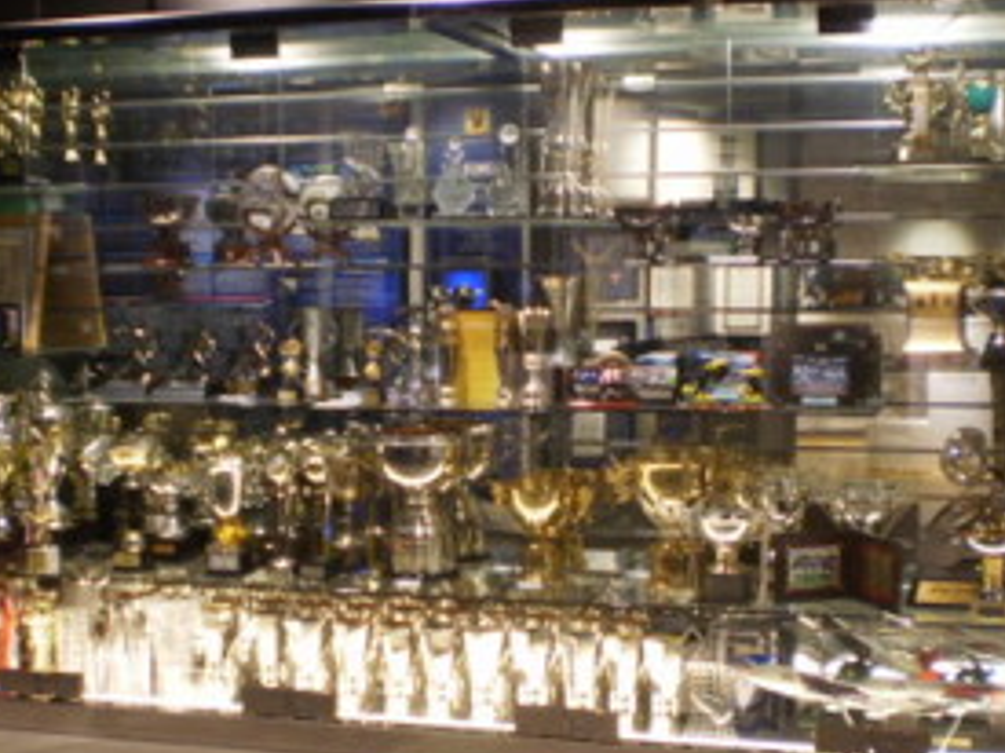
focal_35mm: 59
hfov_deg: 32.7
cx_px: 497
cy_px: 402
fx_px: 1712
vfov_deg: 24.8
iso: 125
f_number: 3.1
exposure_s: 1/10
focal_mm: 6.3
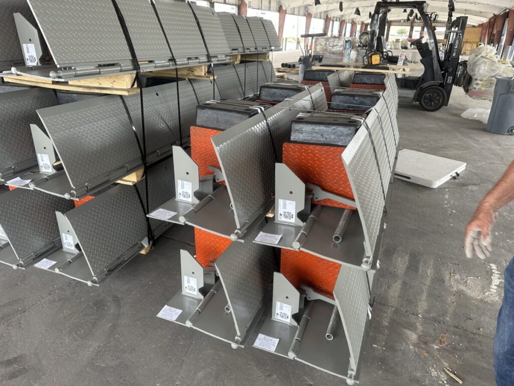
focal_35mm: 24
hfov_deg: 71.6
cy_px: 193
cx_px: 257
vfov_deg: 56.8
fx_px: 356
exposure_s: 1/140
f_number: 1.78
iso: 100
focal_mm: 6.86
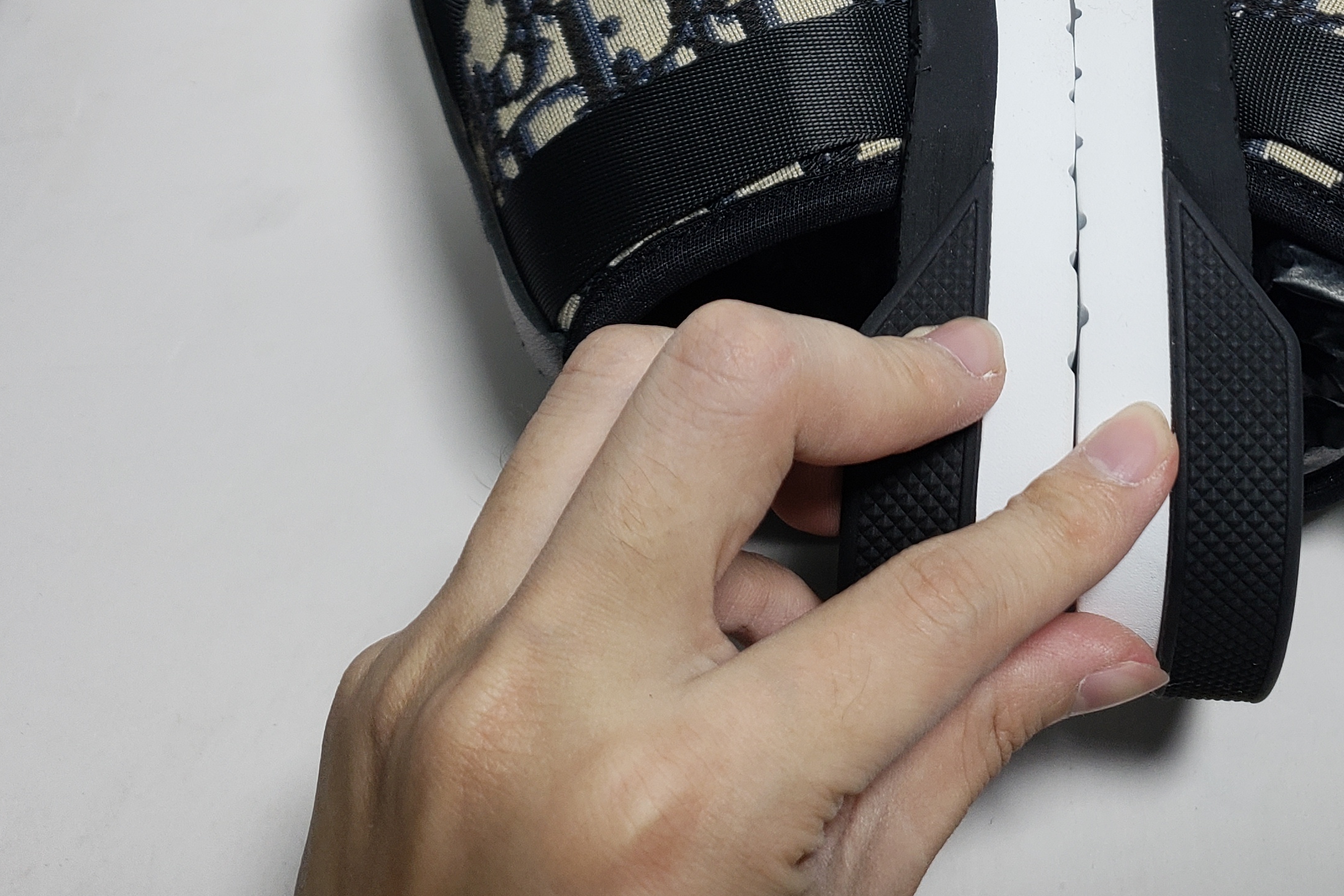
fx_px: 1867
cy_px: -5
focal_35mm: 50
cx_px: 1057
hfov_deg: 38.3
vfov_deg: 25.6
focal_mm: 4.3
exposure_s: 1/465
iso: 50
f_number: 1.5
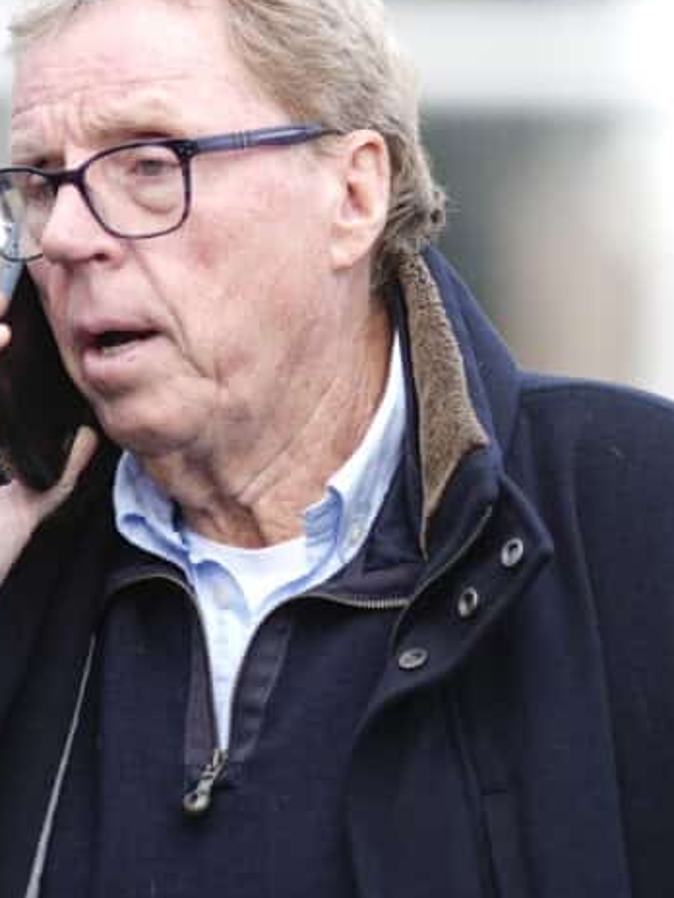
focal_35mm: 424
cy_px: 512
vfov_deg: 4.7
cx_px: 198
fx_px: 11007
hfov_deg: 3.5
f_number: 1.8
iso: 200
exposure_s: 1/800
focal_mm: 200
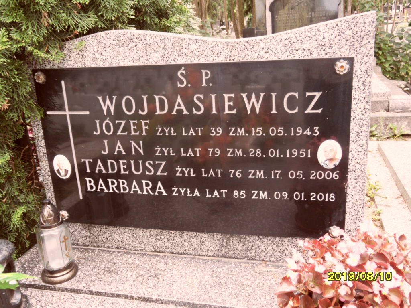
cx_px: 206
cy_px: 154
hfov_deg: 56.8
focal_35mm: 32
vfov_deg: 44.2
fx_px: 380
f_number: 3.4
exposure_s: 1/45
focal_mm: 5.3
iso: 100
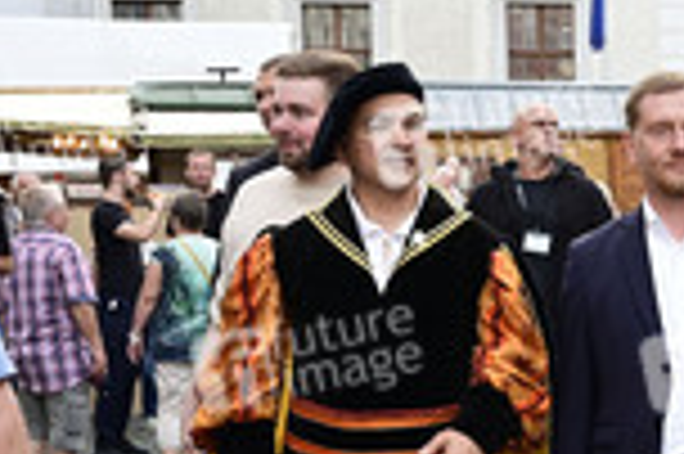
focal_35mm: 87
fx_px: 1660
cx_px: 817
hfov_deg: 21.6
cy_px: 472
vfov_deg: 15.3
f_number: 5
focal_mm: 29.5
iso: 1250
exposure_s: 1/200
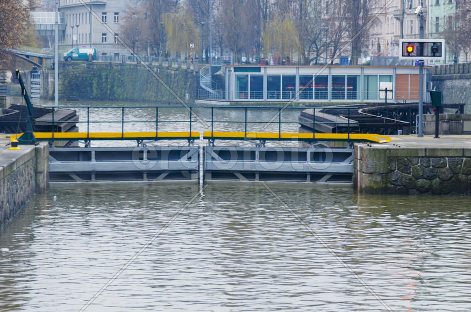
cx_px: 236
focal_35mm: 150
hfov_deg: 13.7
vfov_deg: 9.1
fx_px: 1958
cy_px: 156
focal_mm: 100
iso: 100
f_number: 5.6
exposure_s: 1/20
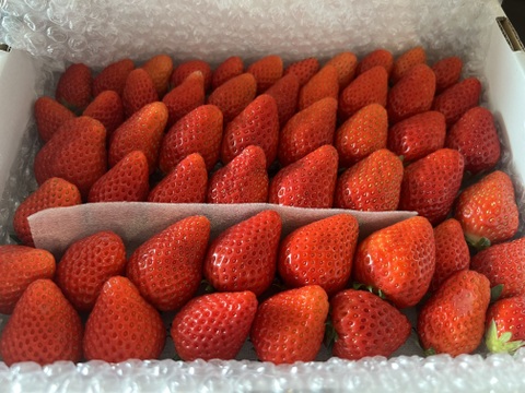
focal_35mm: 26
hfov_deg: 67.3
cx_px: 262
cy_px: 196
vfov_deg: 53.1
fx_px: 394
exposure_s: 1/50
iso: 160
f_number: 1.5
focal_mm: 5.7
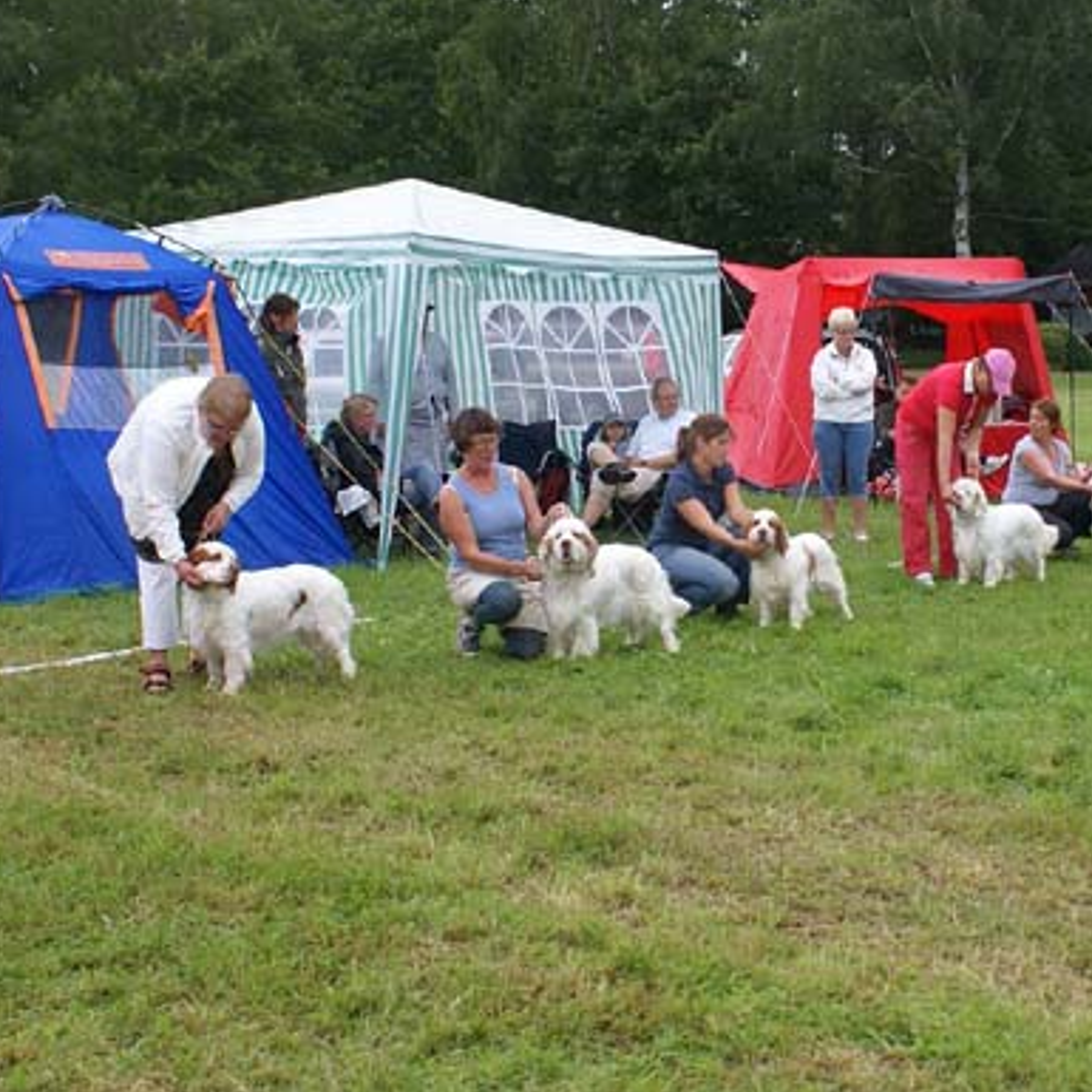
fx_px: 1892
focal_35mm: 53
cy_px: 498
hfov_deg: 31.7
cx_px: 797
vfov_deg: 32.2
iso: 100
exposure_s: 1/250
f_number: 4
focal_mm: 20
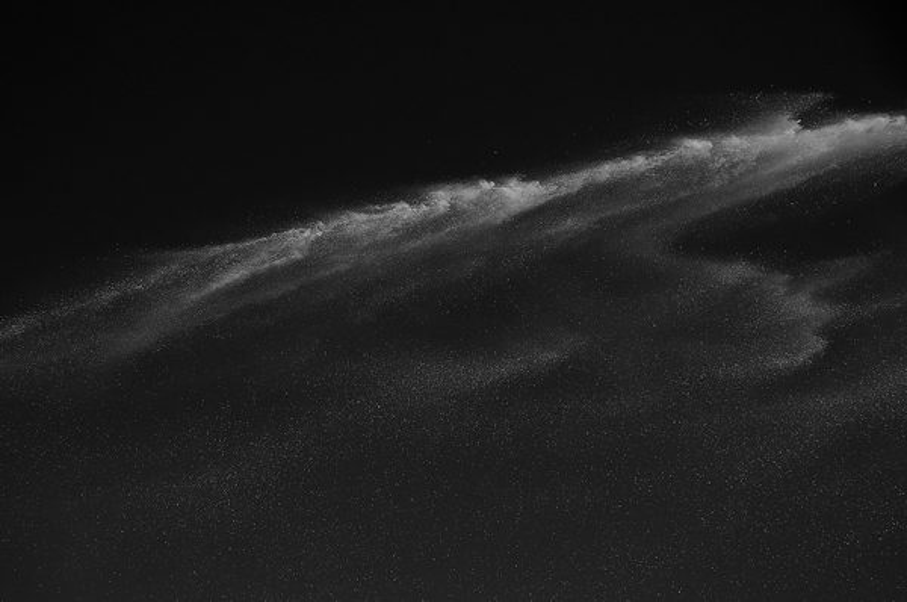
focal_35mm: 78
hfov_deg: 26.0
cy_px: 301
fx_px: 1962
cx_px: 454
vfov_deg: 17.4
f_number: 4.8
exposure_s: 1/5000
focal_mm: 52
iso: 200
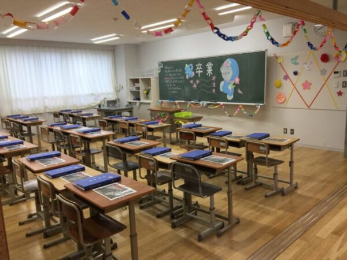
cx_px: 174
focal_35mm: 29
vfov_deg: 48.2
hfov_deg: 61.7
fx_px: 291
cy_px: 130
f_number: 2.2
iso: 32
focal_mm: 4.15
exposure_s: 1/40
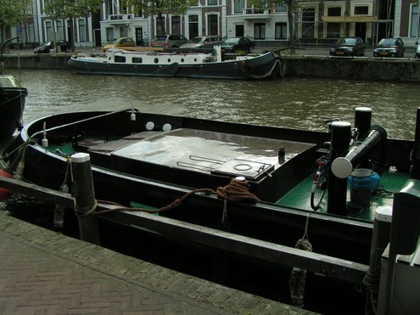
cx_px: 210
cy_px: 158
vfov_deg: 37.7
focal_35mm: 38
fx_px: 461
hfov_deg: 49.0
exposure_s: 1/160
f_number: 5.6
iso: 50
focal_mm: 5.8
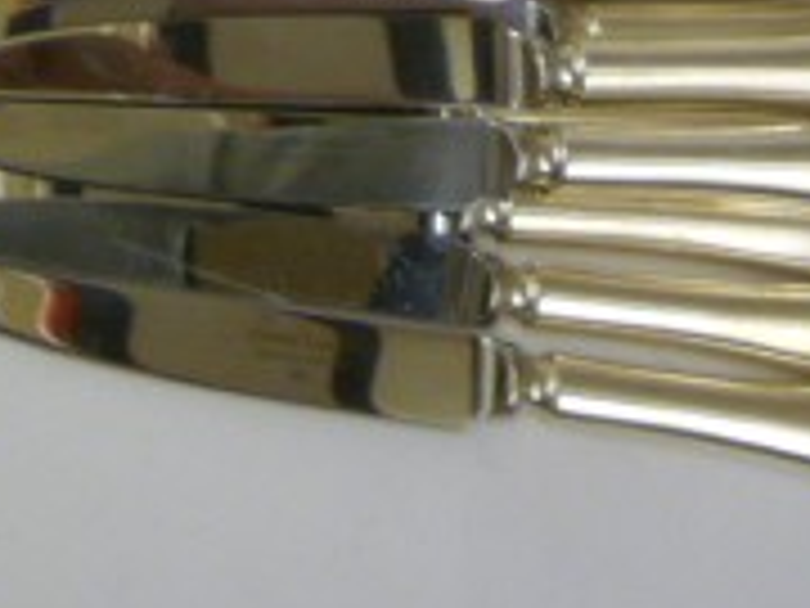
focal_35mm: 103
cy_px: -428
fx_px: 2410
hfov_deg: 17.7
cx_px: -279
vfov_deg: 13.2
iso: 200
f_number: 3.3
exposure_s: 1/30
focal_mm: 5.2
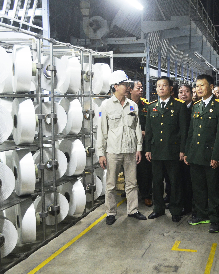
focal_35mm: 47
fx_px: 381
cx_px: 171
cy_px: 138
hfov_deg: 31.4
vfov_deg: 39.5
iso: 1600
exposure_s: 1/30
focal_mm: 22
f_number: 4
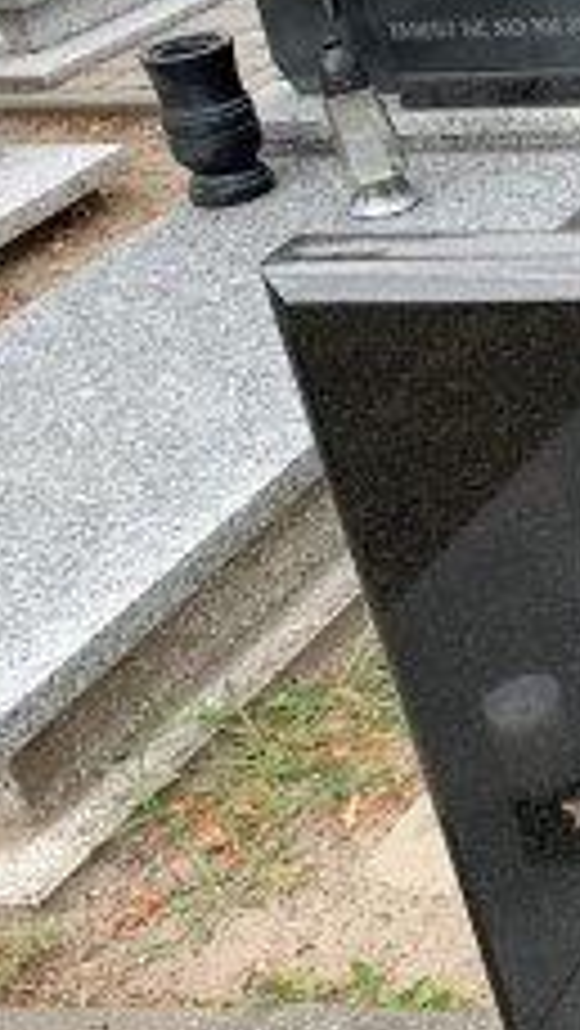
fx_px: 2158
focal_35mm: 79
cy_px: 292
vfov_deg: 26.6
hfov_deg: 12.7
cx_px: 1281
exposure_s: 1/743
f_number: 1.8
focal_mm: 4.25
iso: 25
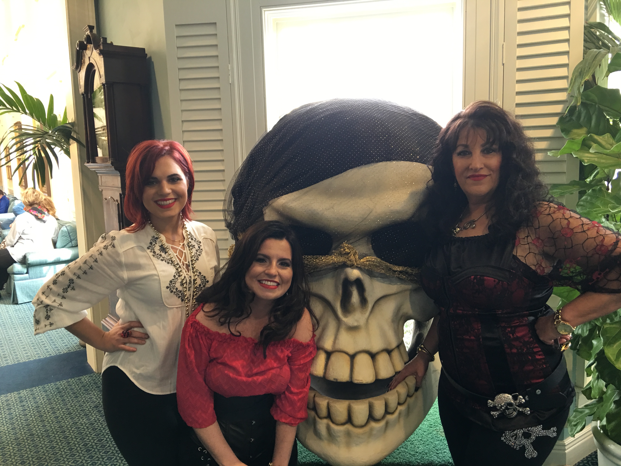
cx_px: 310
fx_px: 520
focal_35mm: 29
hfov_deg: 61.7
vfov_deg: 48.2
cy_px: 233
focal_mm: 4.15
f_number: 2.2
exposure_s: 1/15
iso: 40
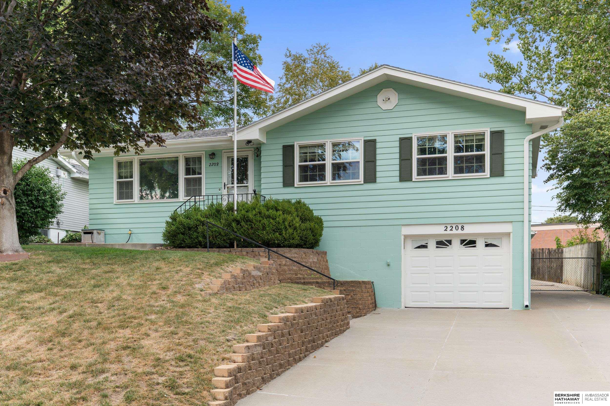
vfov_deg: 37.9
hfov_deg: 54.4
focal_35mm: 35
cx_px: 305
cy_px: 203
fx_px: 593
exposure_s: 1/125
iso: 400
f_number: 8
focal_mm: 35
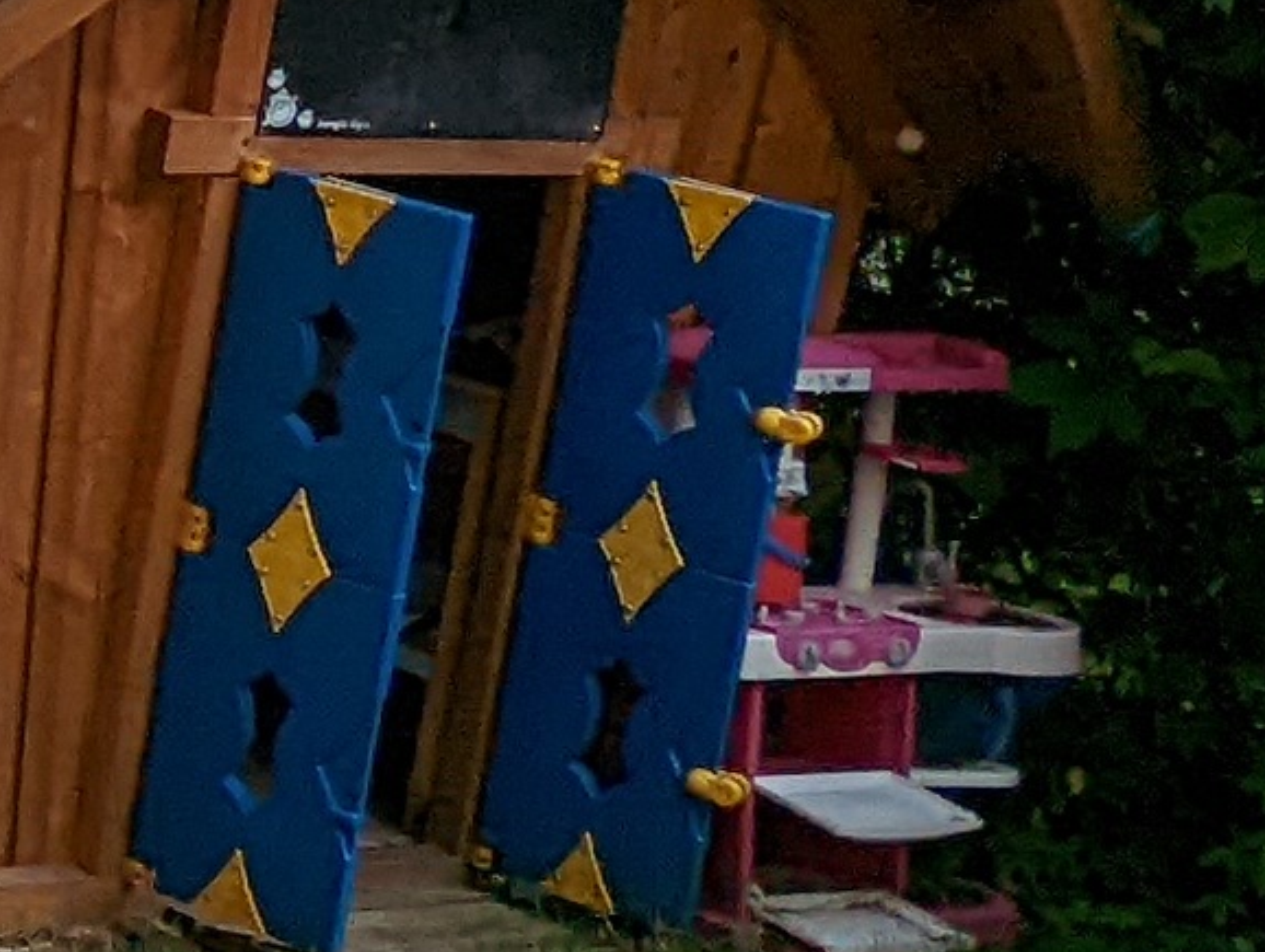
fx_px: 4135
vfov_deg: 12.9
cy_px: -77
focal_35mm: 113
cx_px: -1574
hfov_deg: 13.6
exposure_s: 1/1368
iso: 50
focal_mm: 2.35
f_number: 2.2
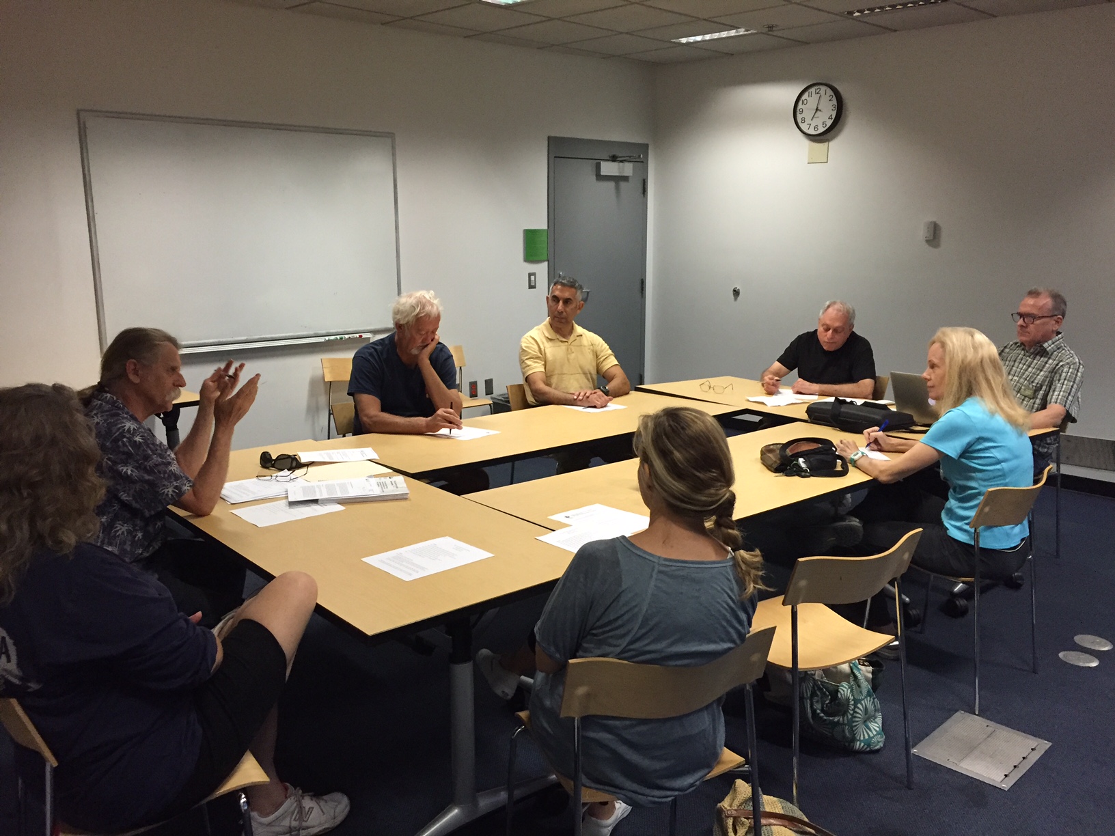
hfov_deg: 61.7
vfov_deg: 48.2
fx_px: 934
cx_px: 558
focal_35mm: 29
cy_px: 418
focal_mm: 4.15
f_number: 2.2
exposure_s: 1/30
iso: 200
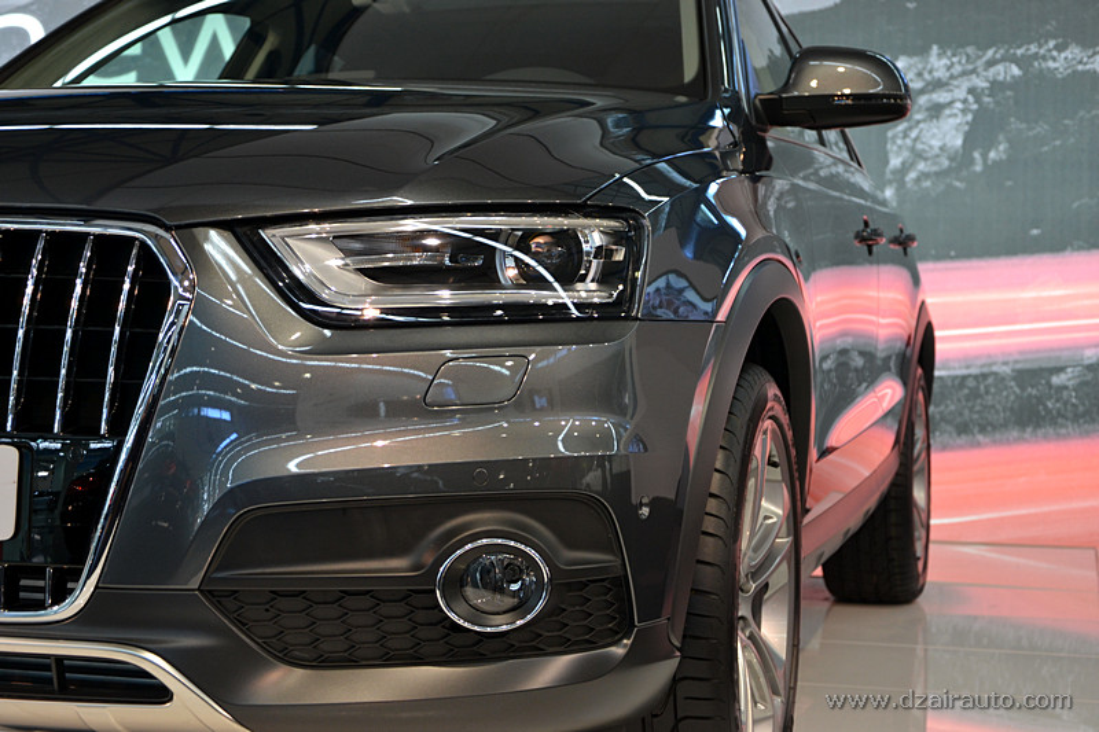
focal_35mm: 60
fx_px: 1831
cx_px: 550
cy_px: 366
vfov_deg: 22.6
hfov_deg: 33.4
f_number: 4.5
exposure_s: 1/40
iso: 400
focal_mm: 40
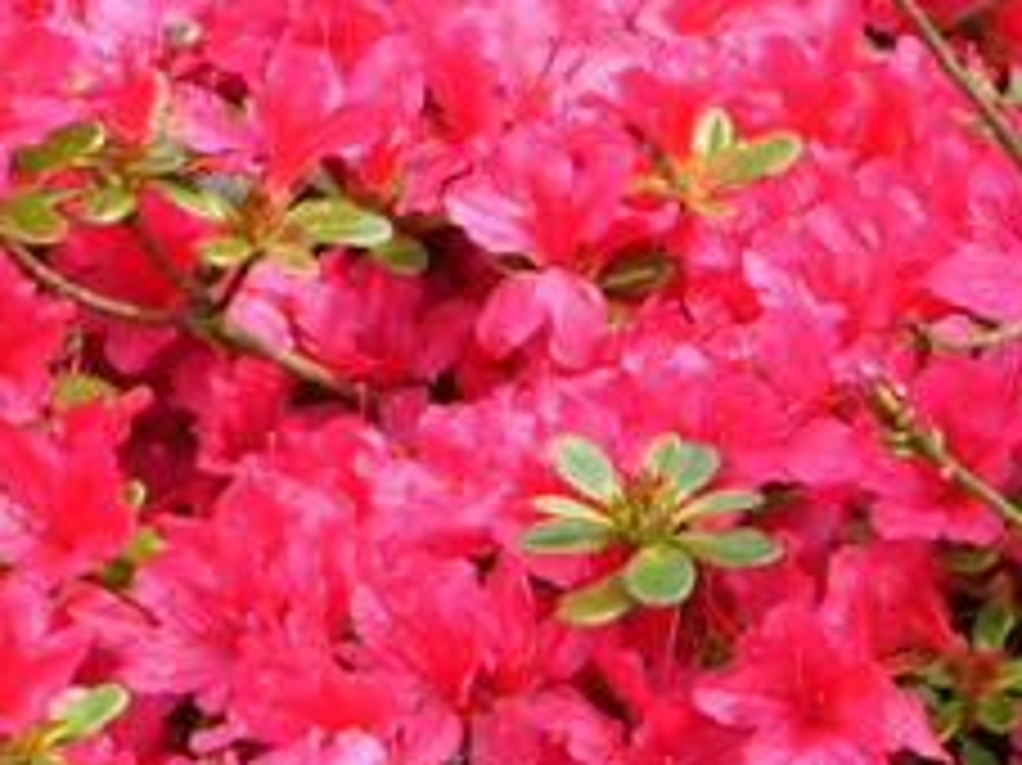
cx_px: 104
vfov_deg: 2.3
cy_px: 846
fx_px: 18708
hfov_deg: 3.1
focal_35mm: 634
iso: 50
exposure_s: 1/200
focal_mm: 46.4
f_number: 4
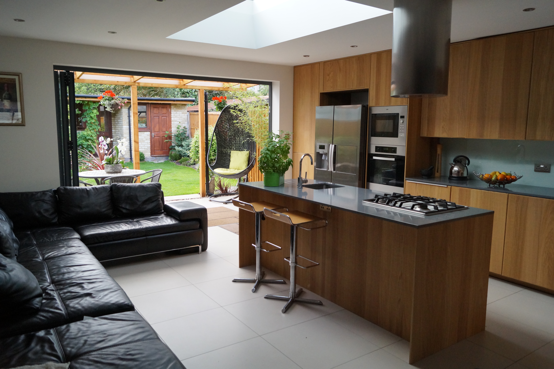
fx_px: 415
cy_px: 184
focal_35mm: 27
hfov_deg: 67.4
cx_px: 277
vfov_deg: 47.9
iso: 1250
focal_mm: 18
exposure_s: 1/160
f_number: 4
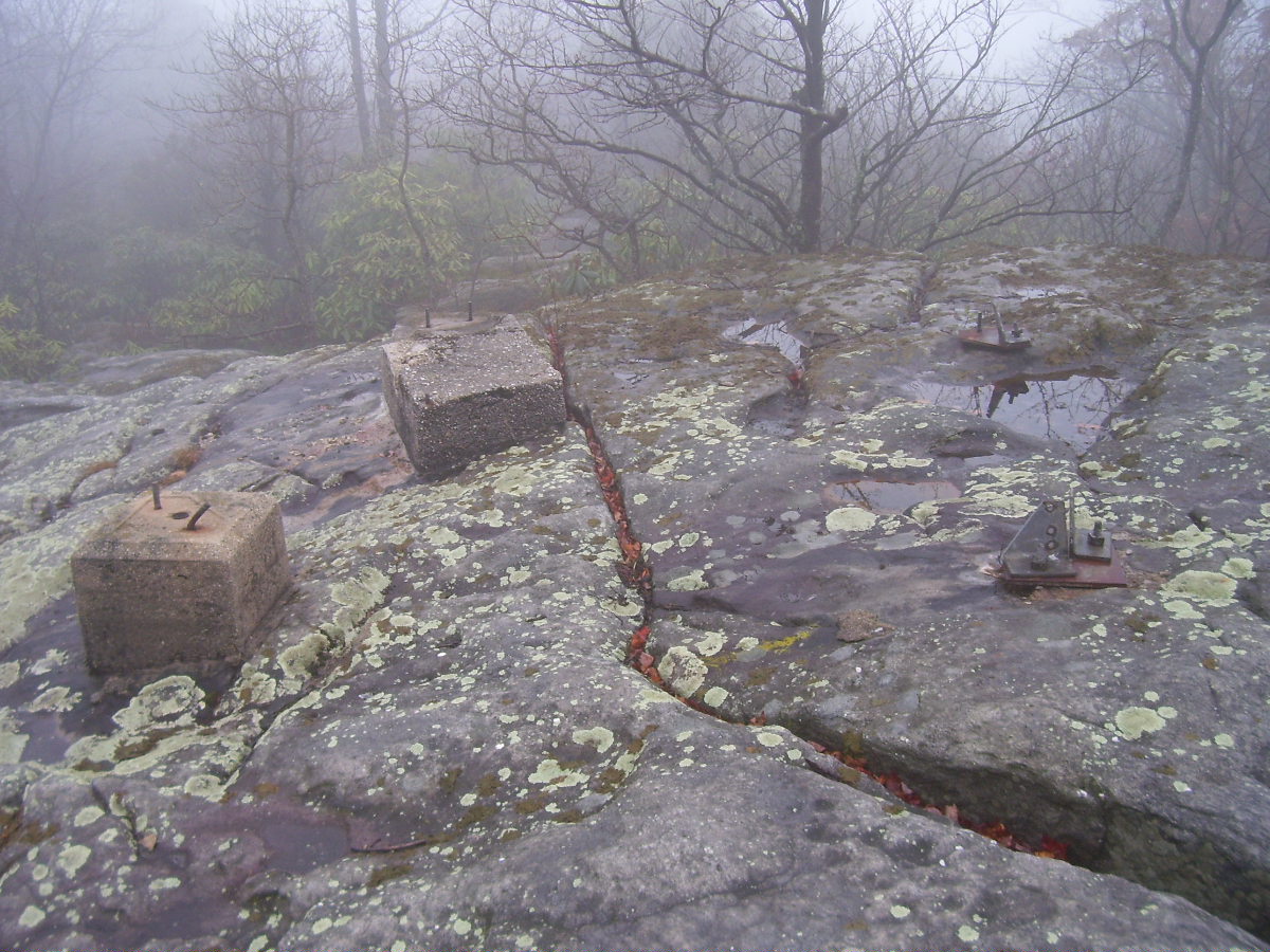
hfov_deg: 54.0
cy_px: 476
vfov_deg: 41.8
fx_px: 1247
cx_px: 635
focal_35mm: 34
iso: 80
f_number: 2.7
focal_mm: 5.6
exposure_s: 1/60
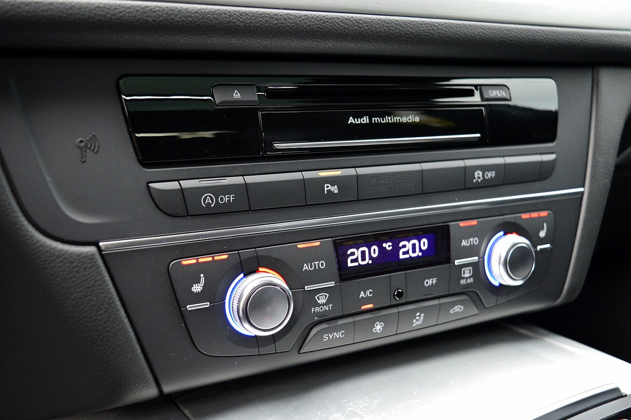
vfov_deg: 36.9
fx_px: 631
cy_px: 210
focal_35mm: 36
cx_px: 316
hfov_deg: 53.1
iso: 800
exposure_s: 1/30
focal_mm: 24
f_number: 4
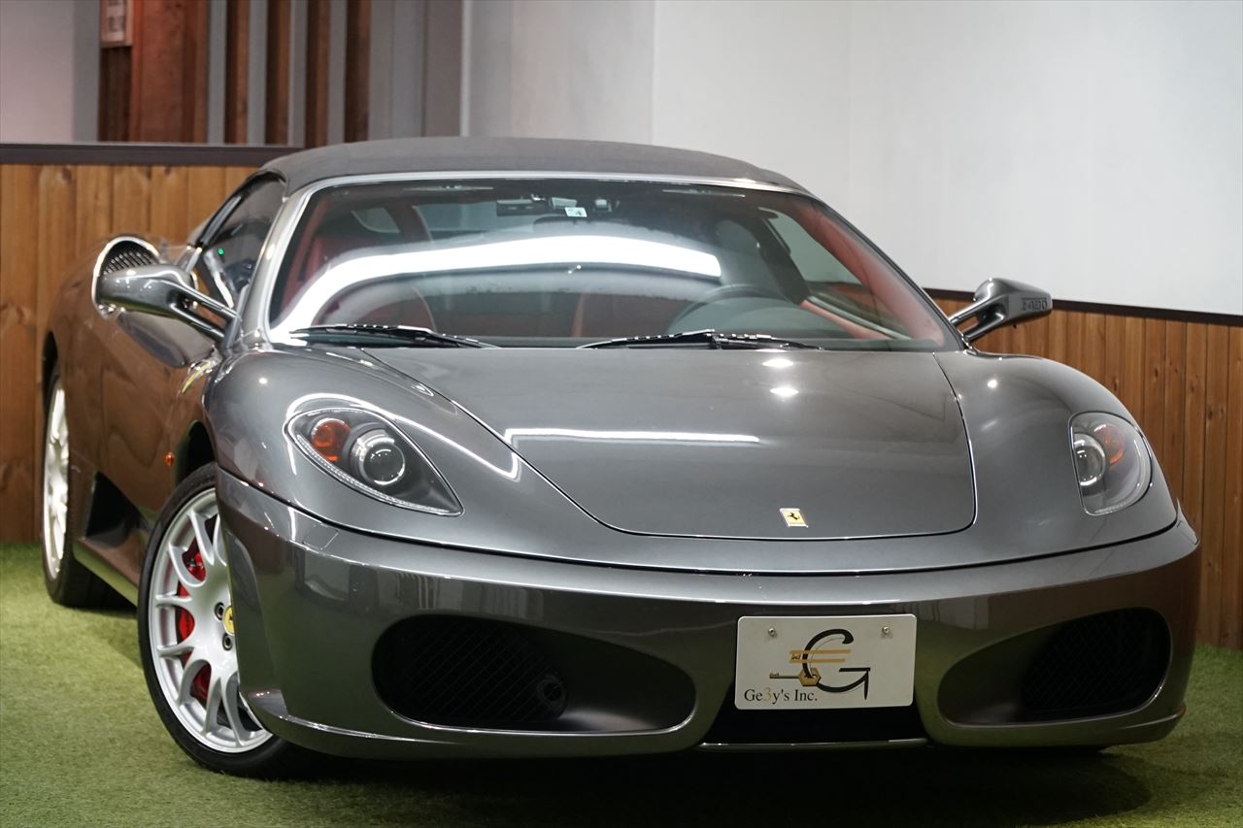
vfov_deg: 13.0
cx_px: 622
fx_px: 3625
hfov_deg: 19.5
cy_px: 414
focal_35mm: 105
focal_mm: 70
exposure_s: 1/125
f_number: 4
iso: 1600
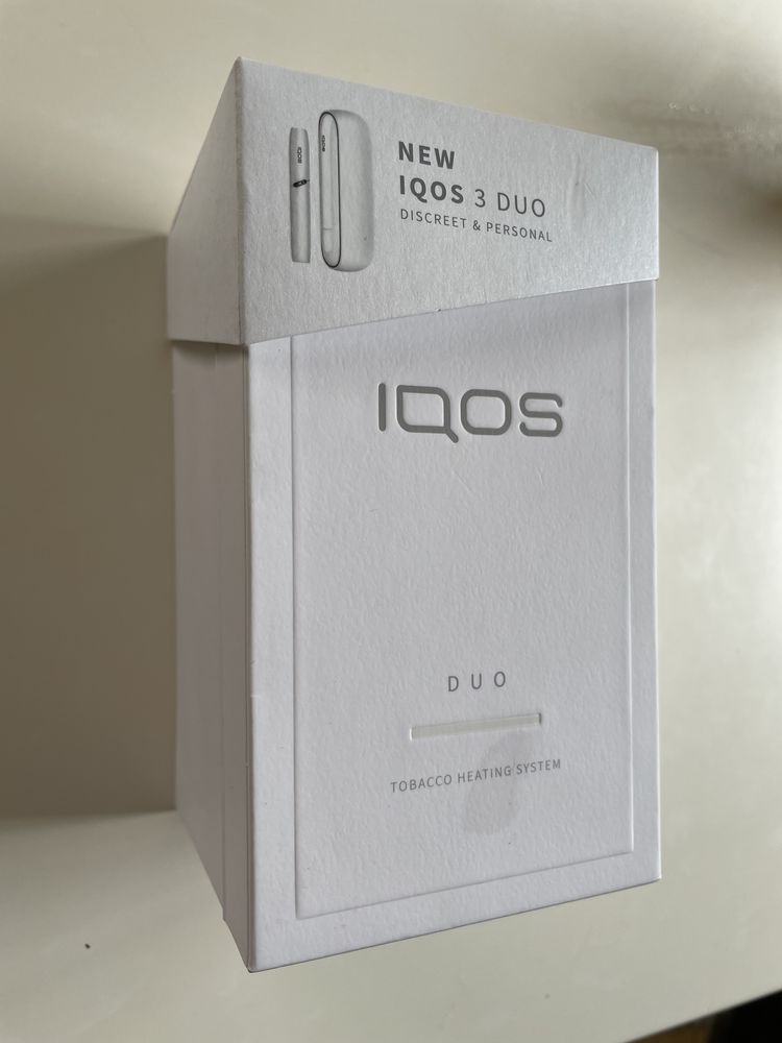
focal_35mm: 26
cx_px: 391
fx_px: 783
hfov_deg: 53.1
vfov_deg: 67.3
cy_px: 522
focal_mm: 4.2
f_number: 1.6
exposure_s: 1/173
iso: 32
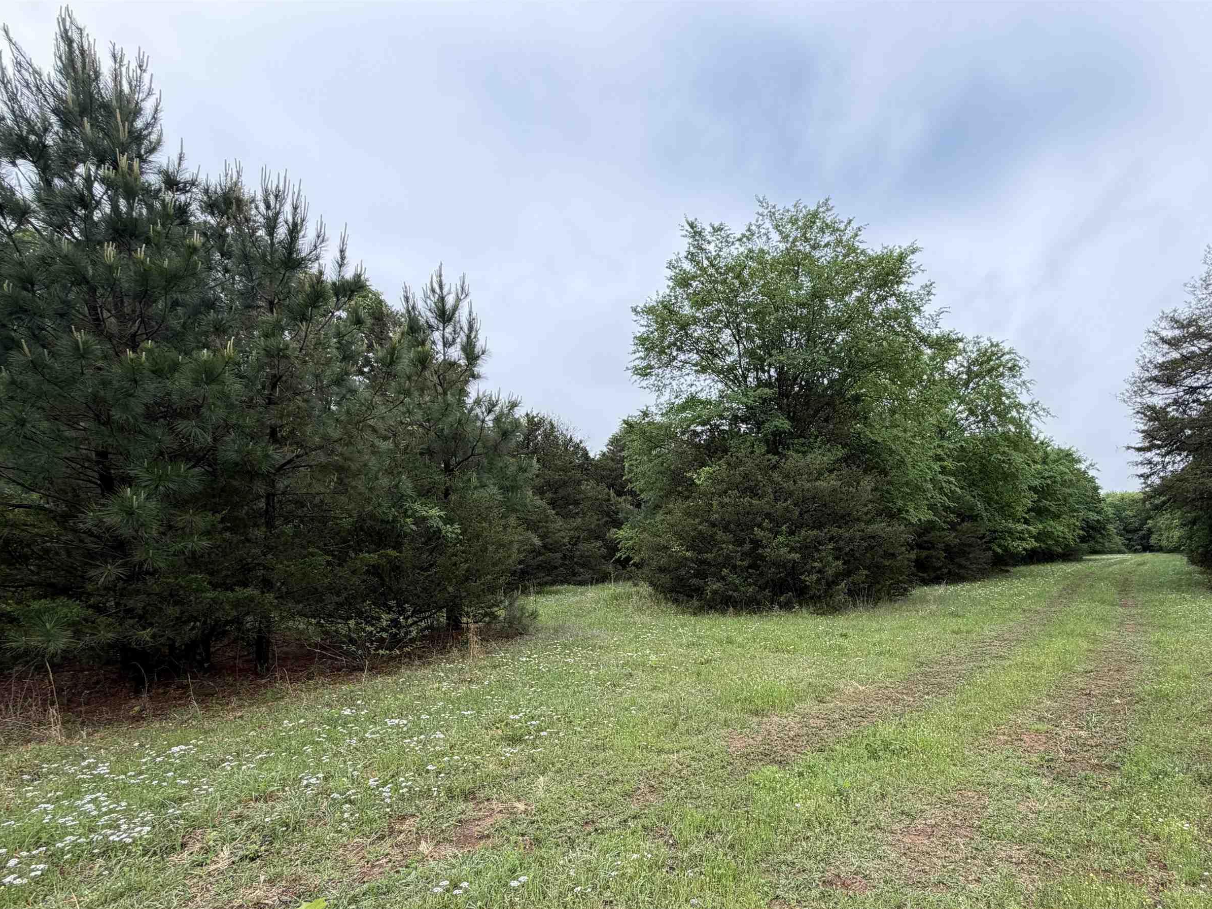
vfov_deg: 70.1
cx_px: 753
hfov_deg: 86.1
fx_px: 630
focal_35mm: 18
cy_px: 583
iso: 40
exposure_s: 1/770
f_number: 2.2
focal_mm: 2.22
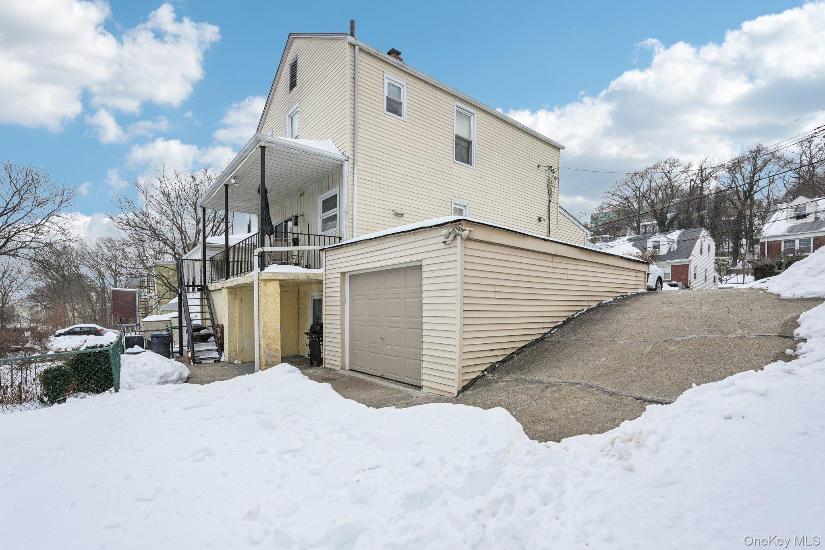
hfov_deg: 96.7
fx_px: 367
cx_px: 412
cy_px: 275
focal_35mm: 16
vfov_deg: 73.7
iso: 100
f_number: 9
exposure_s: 1/80
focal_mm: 16
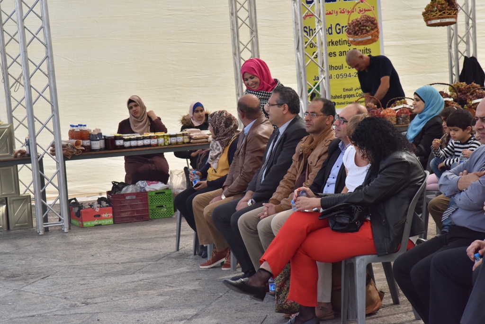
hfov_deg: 17.1
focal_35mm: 120
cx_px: 242
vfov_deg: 11.4
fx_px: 1617
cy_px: 162
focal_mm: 120
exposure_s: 1/1000
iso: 1600
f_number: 16
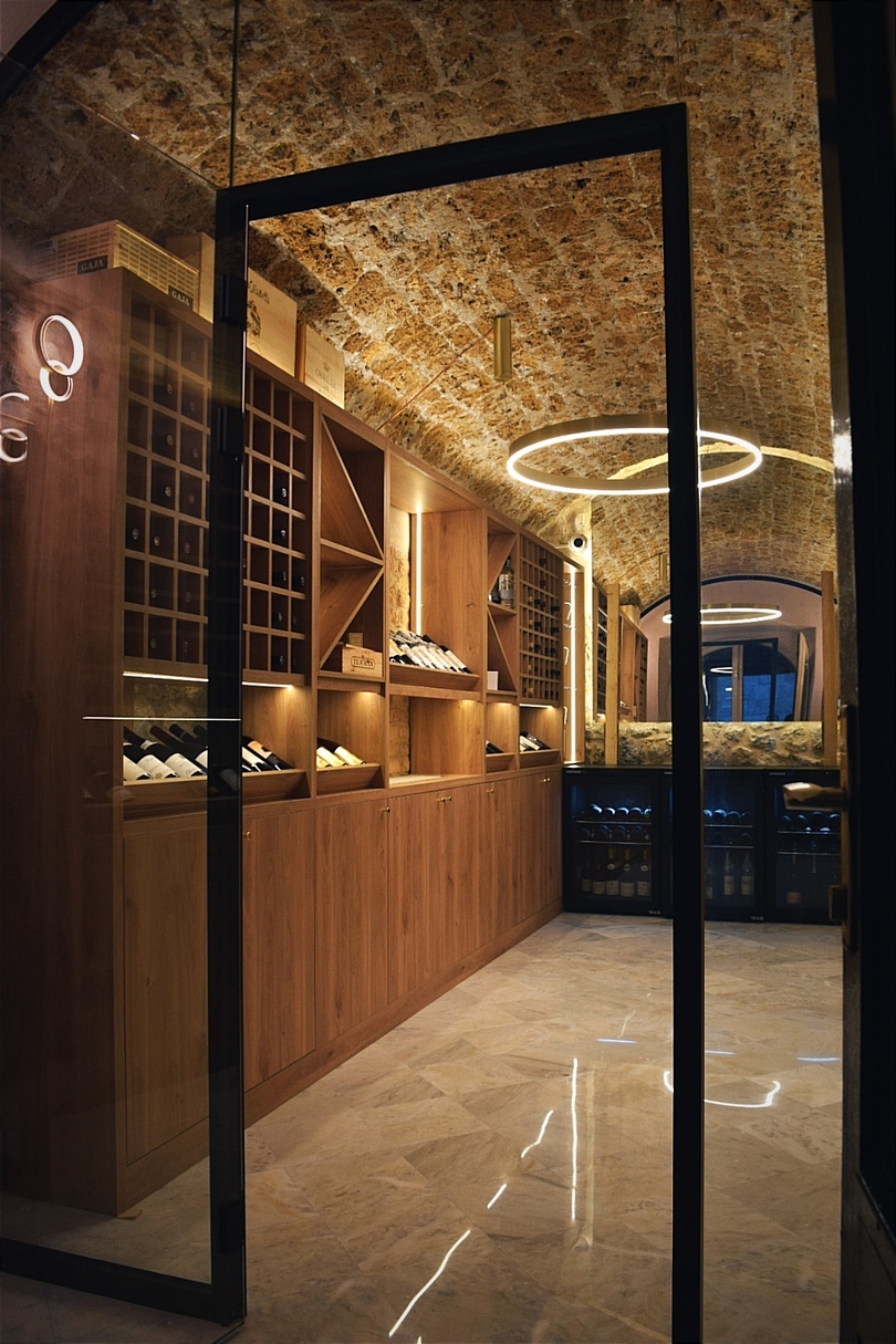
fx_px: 1008
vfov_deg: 67.4
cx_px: 448
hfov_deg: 47.9
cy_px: 672
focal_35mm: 27
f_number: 5
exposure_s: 1/100
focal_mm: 18
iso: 400
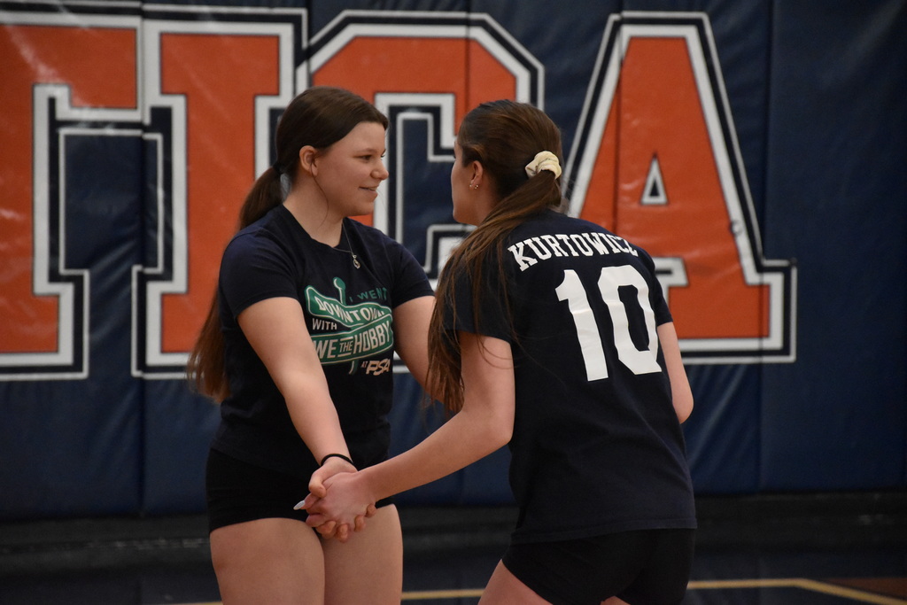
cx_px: 454
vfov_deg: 7.5
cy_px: 302
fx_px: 4611
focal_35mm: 183
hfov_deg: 11.2
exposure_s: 1/640
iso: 6400
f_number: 5.6
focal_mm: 122
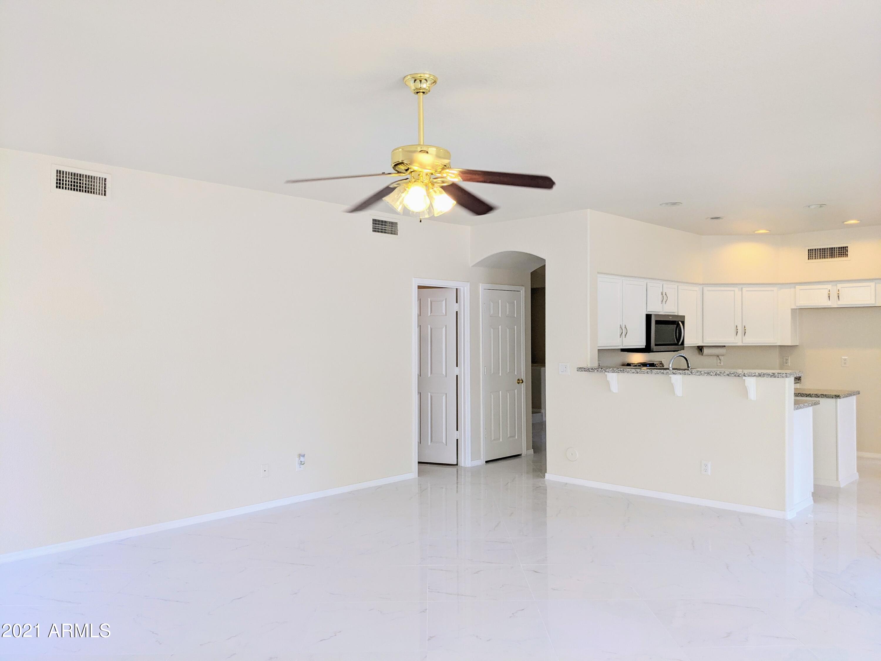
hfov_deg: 65.3
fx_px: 687
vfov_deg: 51.4
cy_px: 330
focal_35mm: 27
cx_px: 440
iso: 85
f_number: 1.73
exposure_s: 1/120
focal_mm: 4.38
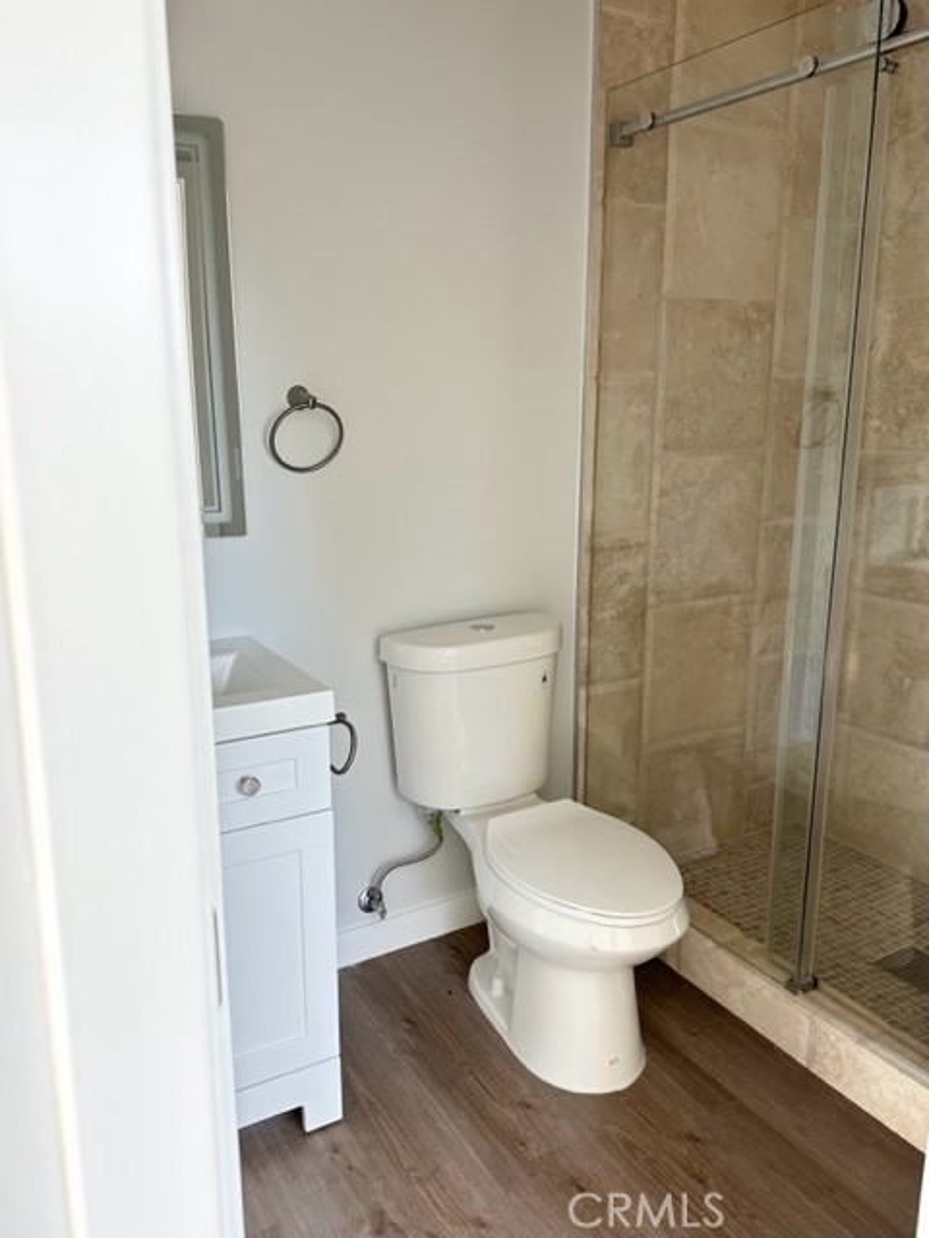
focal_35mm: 24
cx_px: 464
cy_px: 619
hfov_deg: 56.8
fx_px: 859
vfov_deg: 71.6
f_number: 1.78
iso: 100
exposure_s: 1/121
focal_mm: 6.86
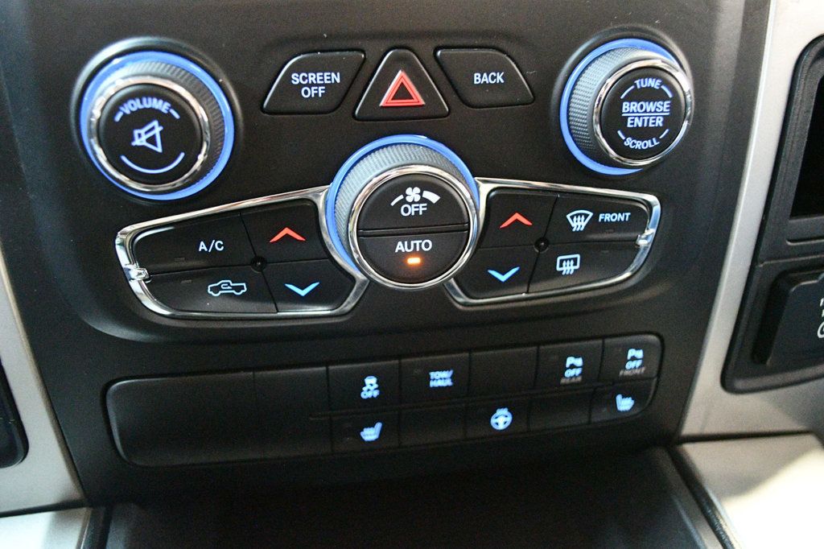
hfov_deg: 57.2
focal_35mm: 33
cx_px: 412
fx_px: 755
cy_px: 274
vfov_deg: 39.9
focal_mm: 22
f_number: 3.8
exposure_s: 1/25
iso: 12800
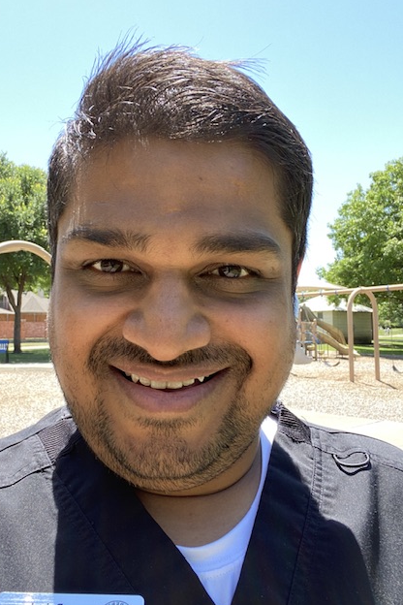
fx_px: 537
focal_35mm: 32
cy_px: 306
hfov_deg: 41.0
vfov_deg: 58.7
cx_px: 171
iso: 32
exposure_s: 1/122
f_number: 2.2
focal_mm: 2.71
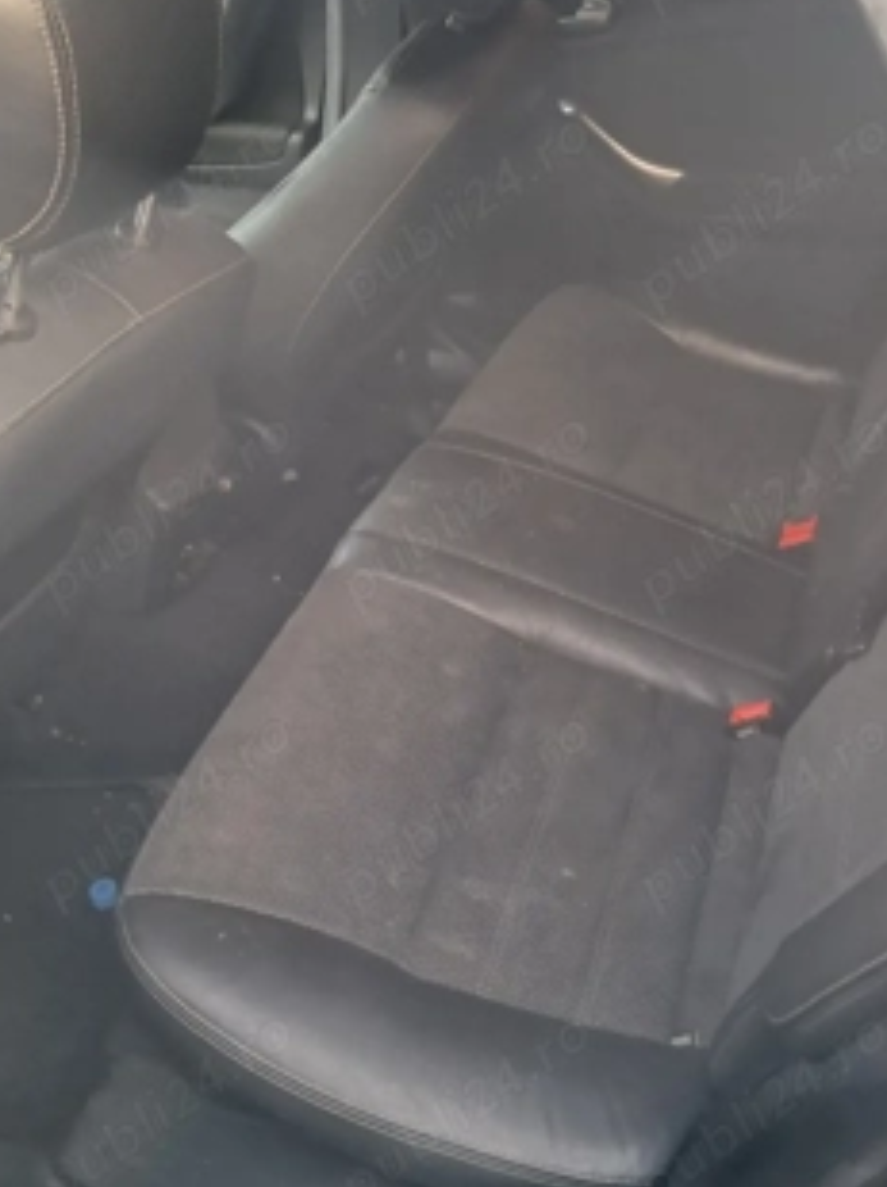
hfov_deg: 40.4
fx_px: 1198
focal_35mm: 35
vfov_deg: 52.6
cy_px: 557
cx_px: 541
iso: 160
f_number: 1.8
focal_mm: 4
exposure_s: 1/50
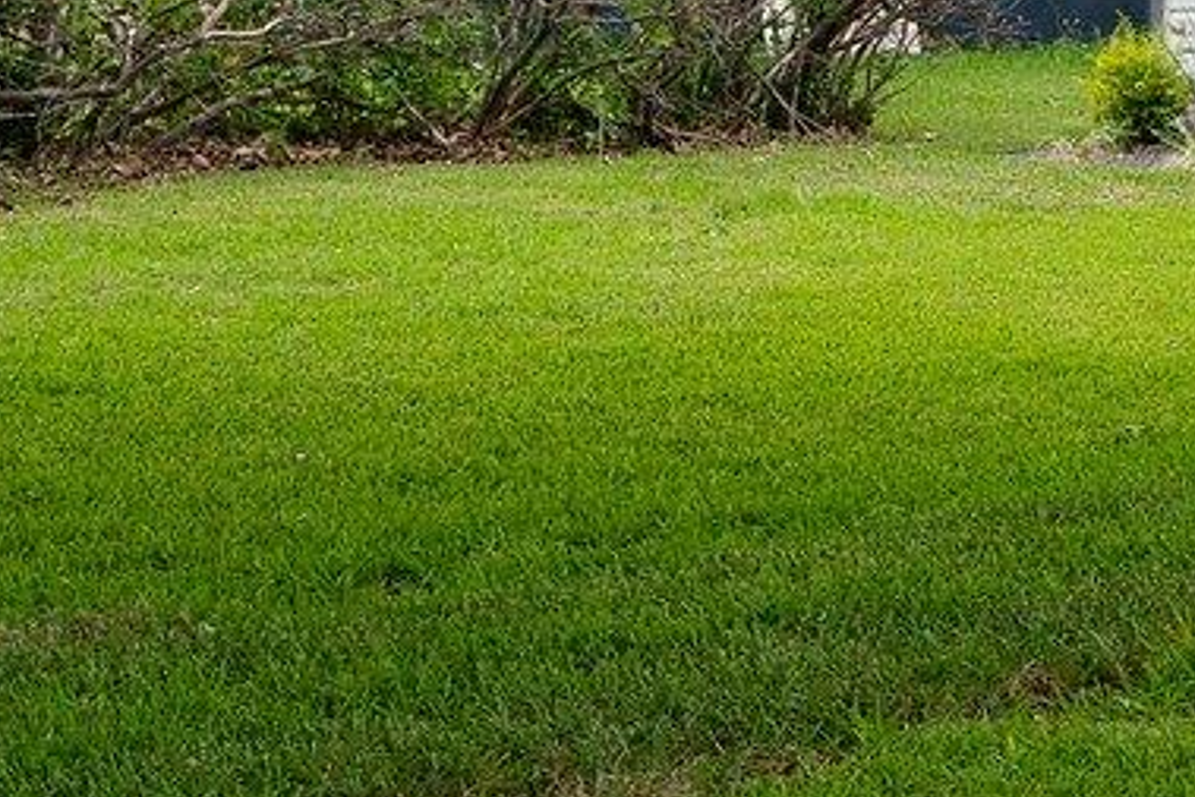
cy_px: -110
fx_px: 3951
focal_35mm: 119
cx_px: 2478
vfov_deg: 11.3
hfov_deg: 14.1
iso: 250
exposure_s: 1/125
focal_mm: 22
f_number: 8
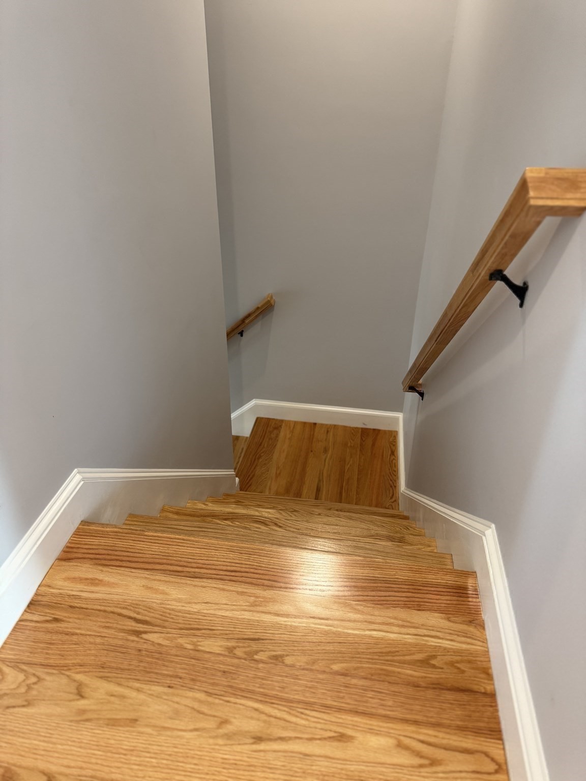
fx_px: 542
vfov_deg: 71.6
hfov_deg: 56.8
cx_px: 293
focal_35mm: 24
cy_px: 390
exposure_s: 1/60
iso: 250
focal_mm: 6.76
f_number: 1.78
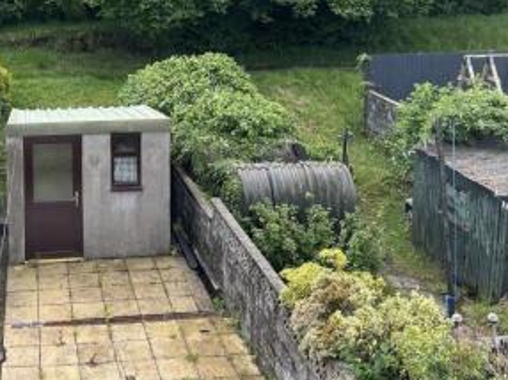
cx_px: 106
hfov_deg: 37.6
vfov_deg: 28.4
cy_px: 33
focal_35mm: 49
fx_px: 718
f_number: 1.78
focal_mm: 6.86
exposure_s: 1/791
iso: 80
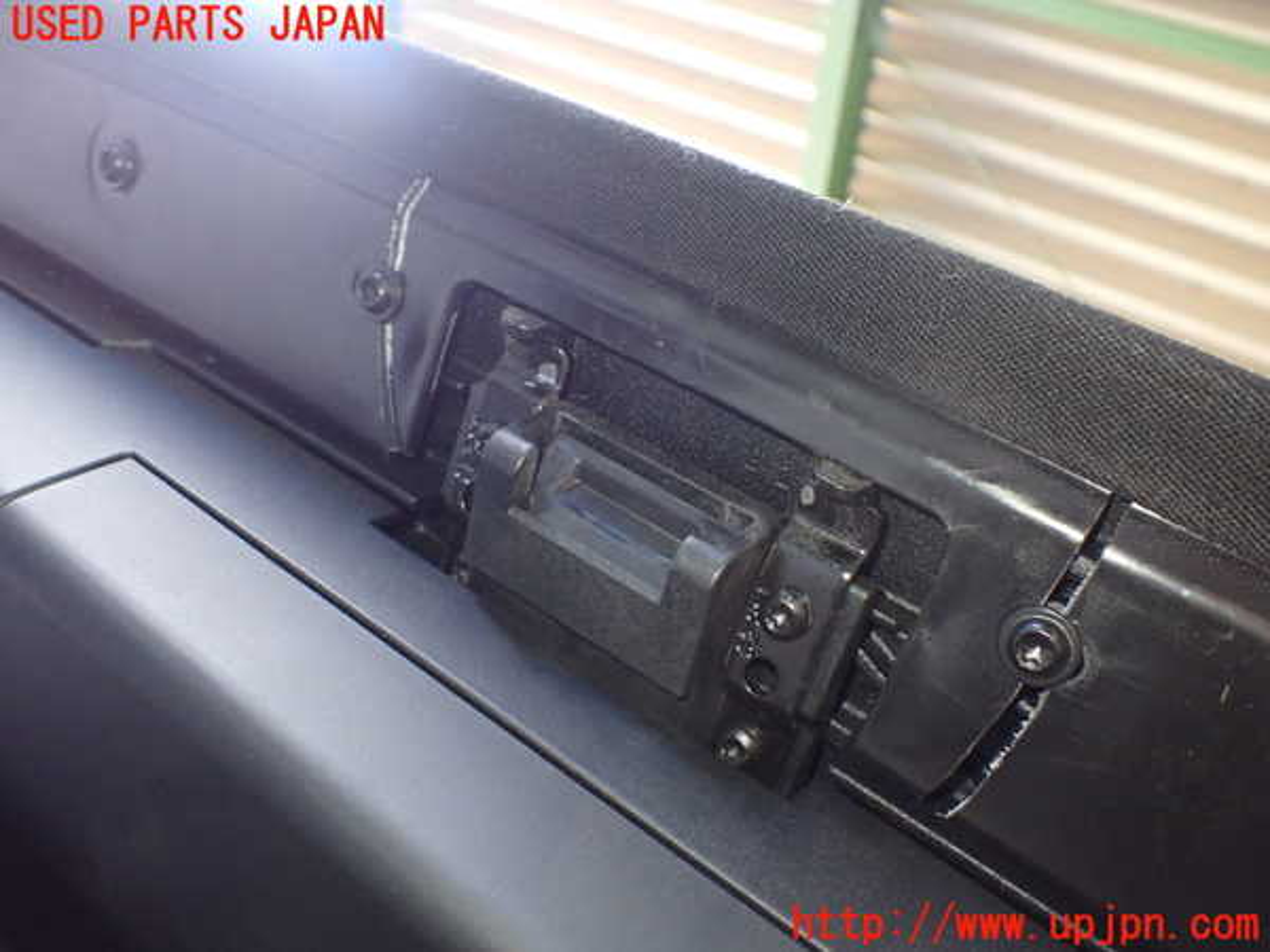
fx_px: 1101
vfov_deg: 46.8
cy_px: 476
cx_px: 635
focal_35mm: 30
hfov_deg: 60.0
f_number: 2.3
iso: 800
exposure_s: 1/60
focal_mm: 5.4
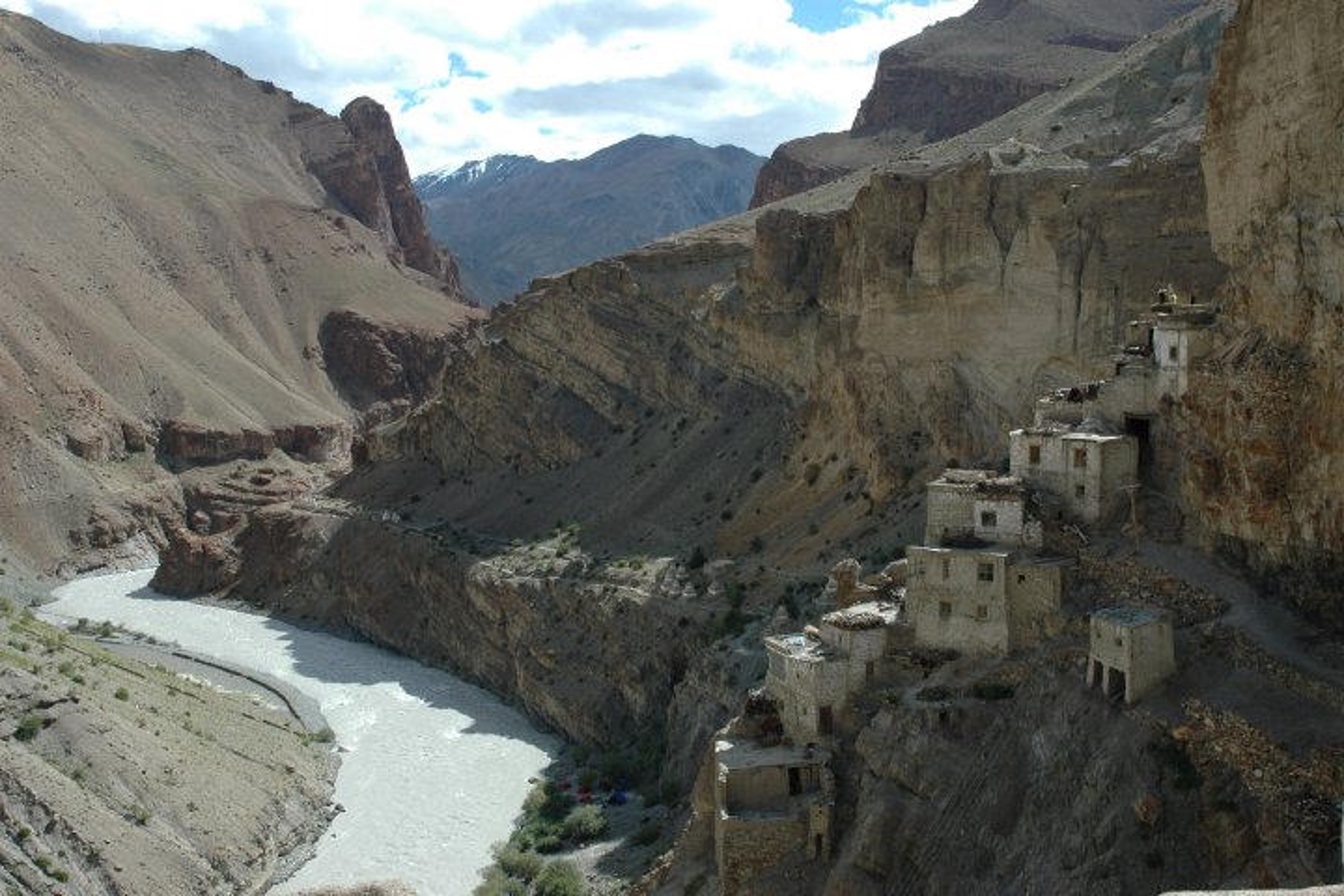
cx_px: 672
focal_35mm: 36
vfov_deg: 36.9
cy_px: 448
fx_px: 1344
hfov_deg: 53.1
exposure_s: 1/250
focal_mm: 24
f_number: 9
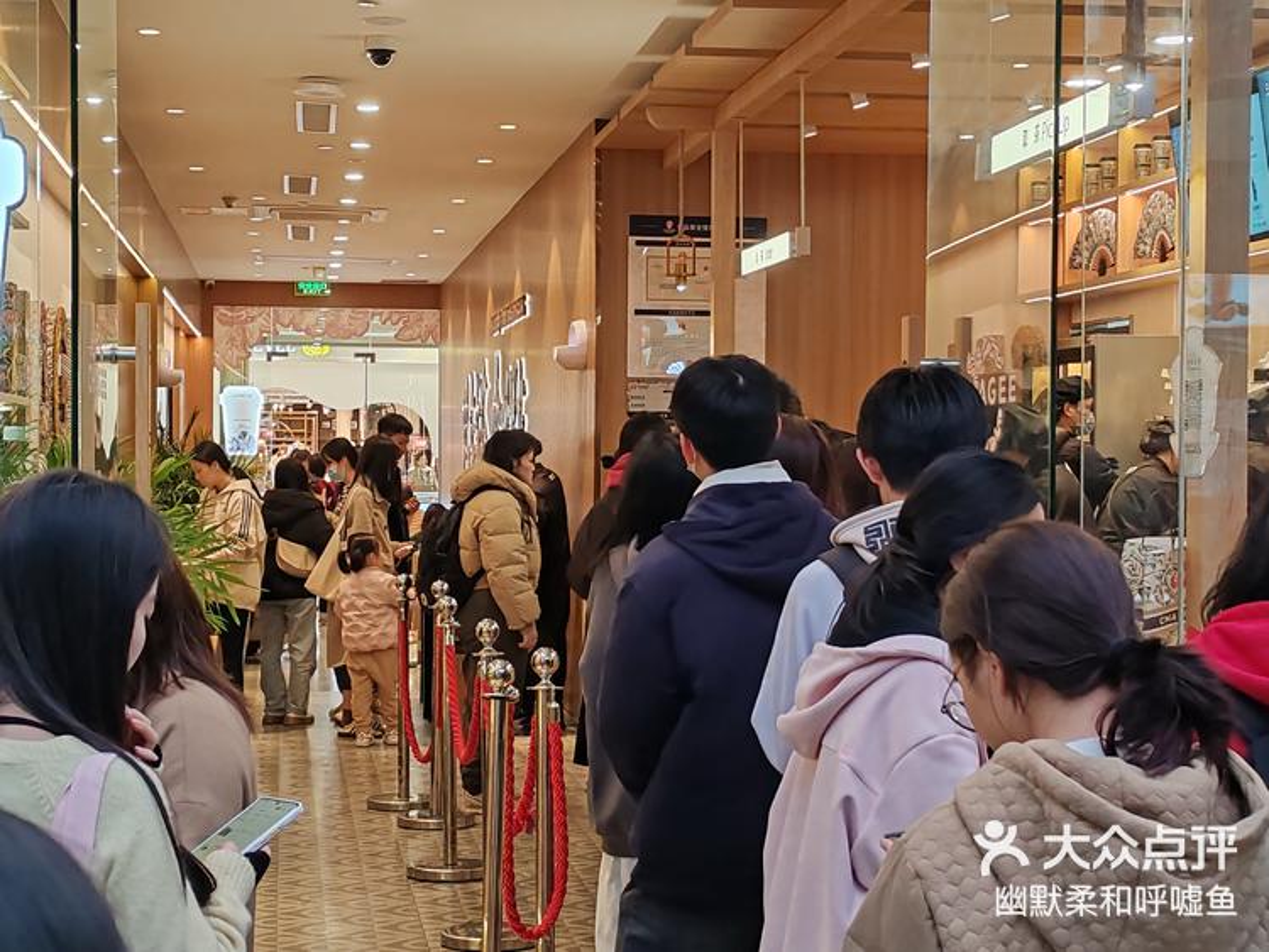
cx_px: 634
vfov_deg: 20.2
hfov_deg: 26.7
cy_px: 476
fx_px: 2677
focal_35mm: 73
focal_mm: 6.12
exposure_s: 1/100
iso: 500
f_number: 1.9
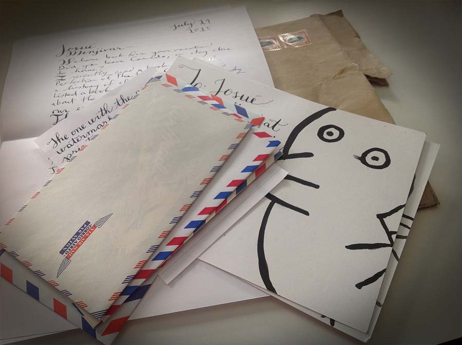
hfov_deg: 52.7
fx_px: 466
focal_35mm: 35
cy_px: 172
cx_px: 231
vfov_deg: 40.6
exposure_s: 1/15
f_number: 2.4
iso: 64
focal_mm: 4.28
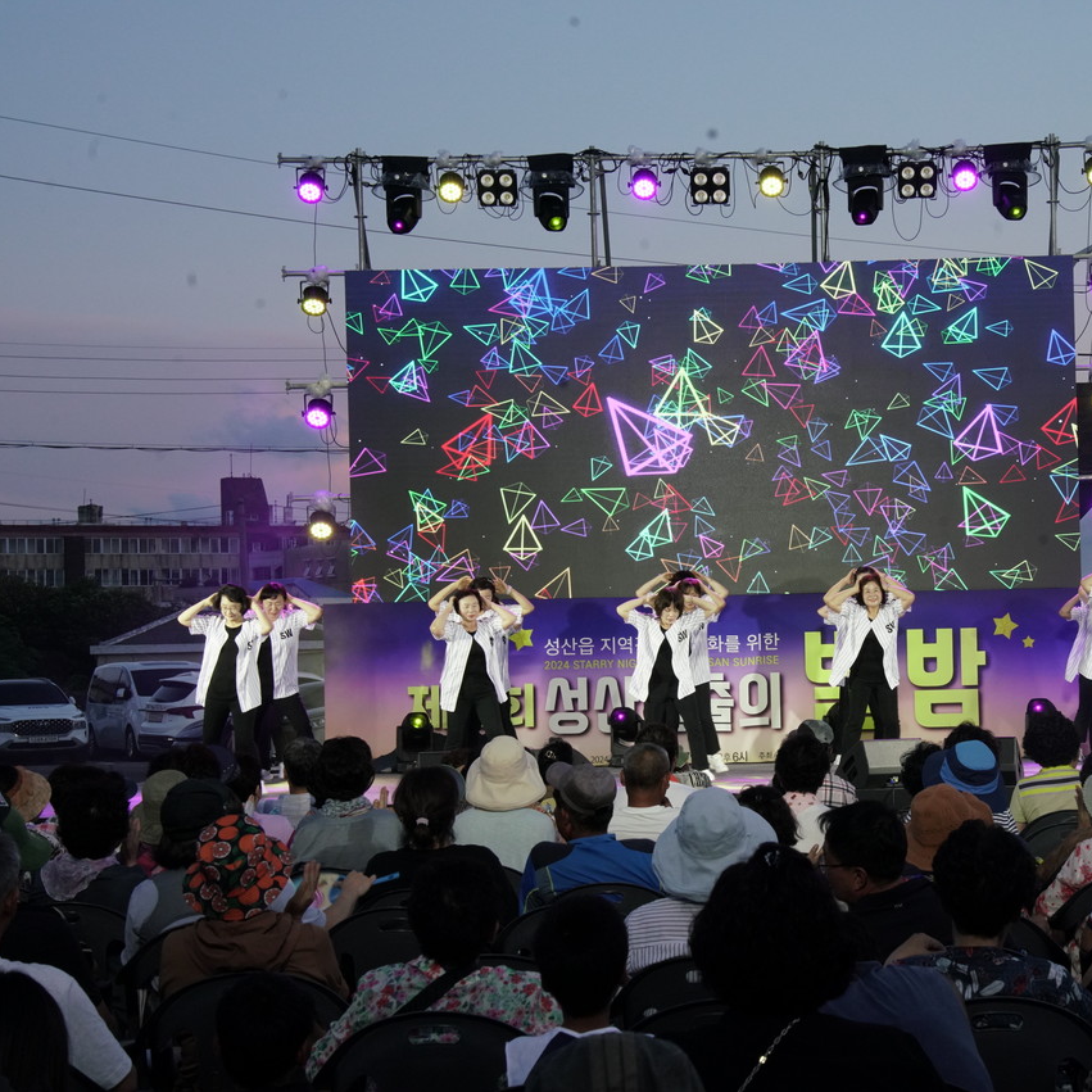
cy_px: 547
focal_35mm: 78
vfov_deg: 22.2
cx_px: 767
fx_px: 2784
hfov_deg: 22.1
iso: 2500
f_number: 14
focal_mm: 61
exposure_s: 1/100
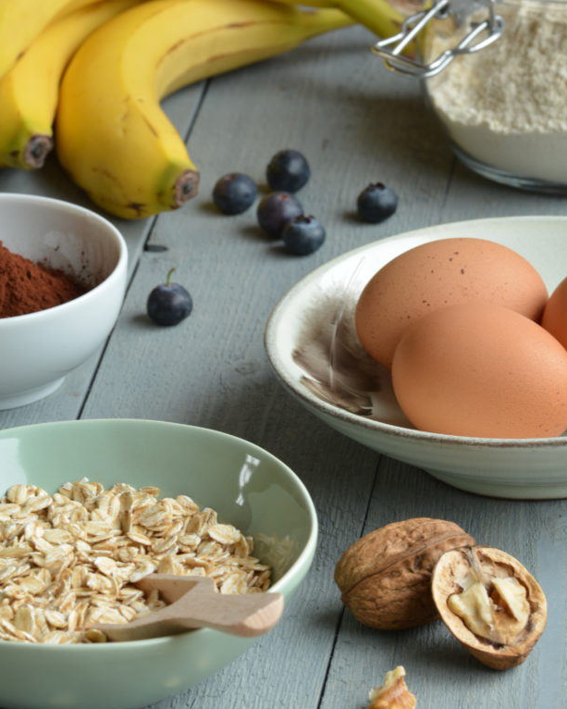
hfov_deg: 7.8
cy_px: 327
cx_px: 266
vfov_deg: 9.8
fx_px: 4145
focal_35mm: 198
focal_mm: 105
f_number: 16
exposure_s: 1/5
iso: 160
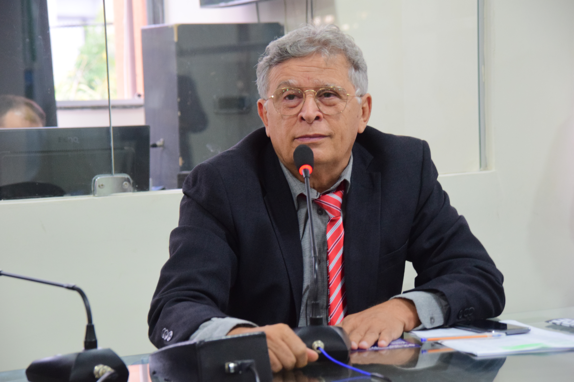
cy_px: 191
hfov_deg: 12.5
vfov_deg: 8.3
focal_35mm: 165
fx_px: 2631
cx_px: 287
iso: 1600
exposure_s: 1/60
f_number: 5.3
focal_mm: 110
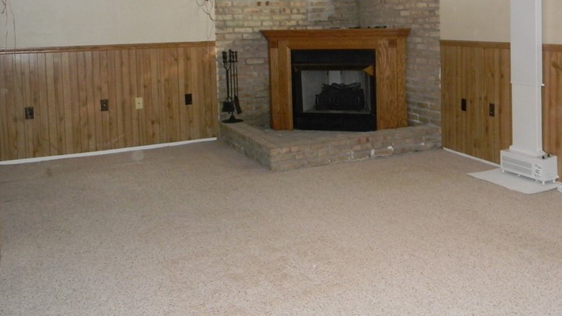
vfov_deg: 26.5
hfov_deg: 45.7
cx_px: 376
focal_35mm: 44
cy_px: 59
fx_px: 656
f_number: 3.5
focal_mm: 5
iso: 364
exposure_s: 1/26
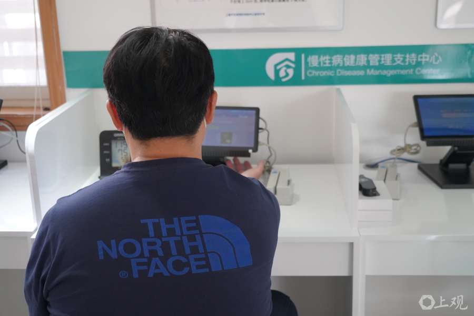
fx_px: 619
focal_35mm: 47
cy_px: 158
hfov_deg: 41.9
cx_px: 237
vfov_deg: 28.6
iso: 4000
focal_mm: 47
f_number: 4.5
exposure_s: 1/160
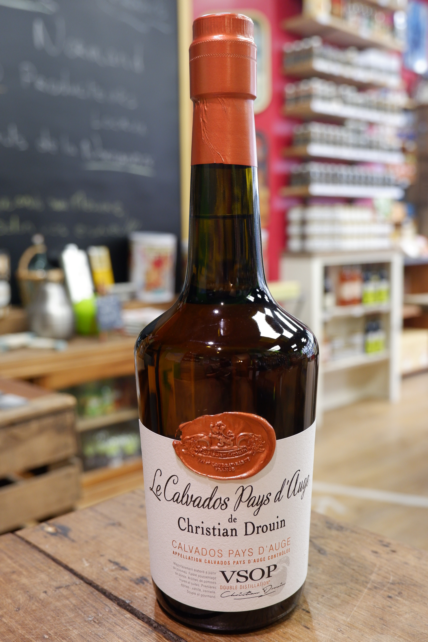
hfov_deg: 36.9
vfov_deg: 53.1
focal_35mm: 36
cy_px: 321
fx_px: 642
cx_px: 214
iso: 1000
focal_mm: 24.9
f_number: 4.4
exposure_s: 1/38
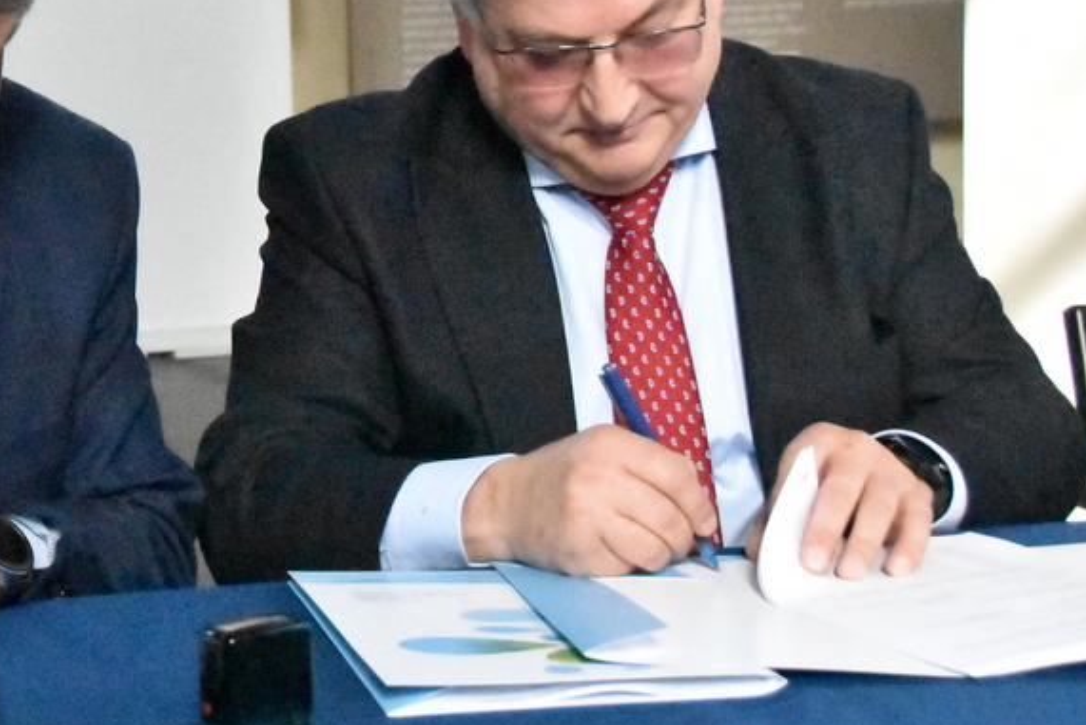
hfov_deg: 24.1
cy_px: 172
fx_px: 2474
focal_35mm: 82
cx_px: 118
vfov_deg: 16.6
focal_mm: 26
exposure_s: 1/4000
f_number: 4
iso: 25600
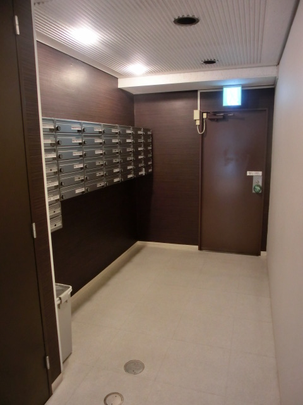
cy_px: 202
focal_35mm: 24
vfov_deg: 71.6
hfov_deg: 56.8
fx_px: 280
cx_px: 152
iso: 800
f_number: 3
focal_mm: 4.24
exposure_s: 1/30
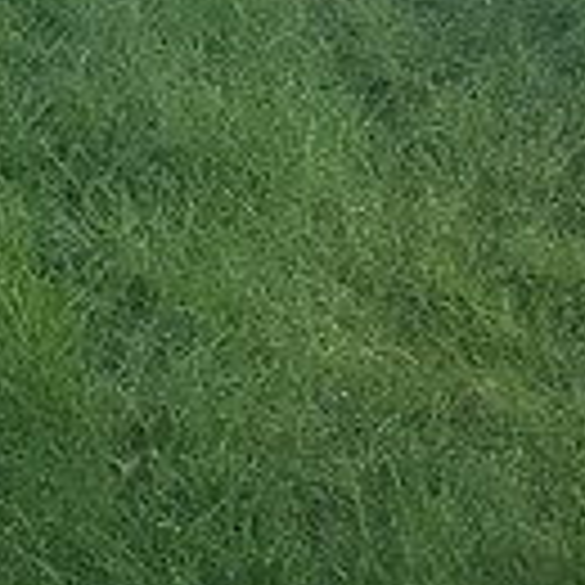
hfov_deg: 7.5
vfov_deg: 9.2
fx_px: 3595
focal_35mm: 188
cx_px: -1460
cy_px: 4
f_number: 1.7
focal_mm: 4.2
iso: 100
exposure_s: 1/100
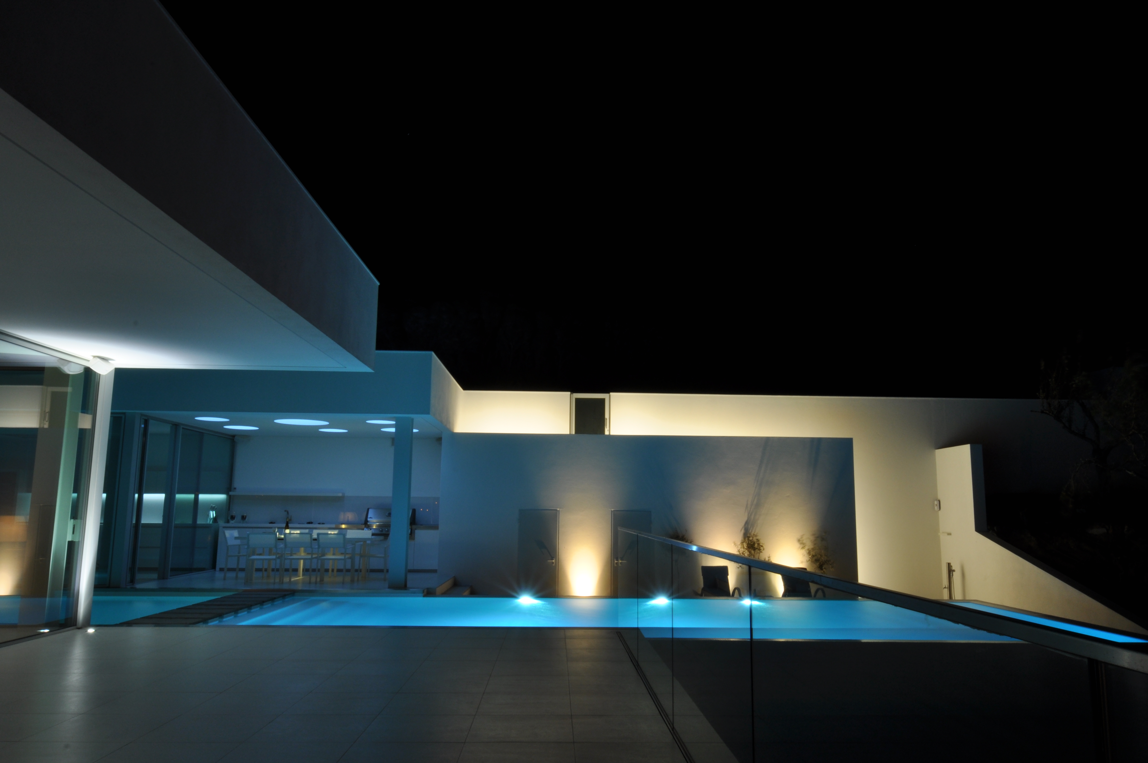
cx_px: 574
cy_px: 382
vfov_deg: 50.3
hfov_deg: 70.5
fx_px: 812
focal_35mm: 26
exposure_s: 25
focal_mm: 17
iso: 200
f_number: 29
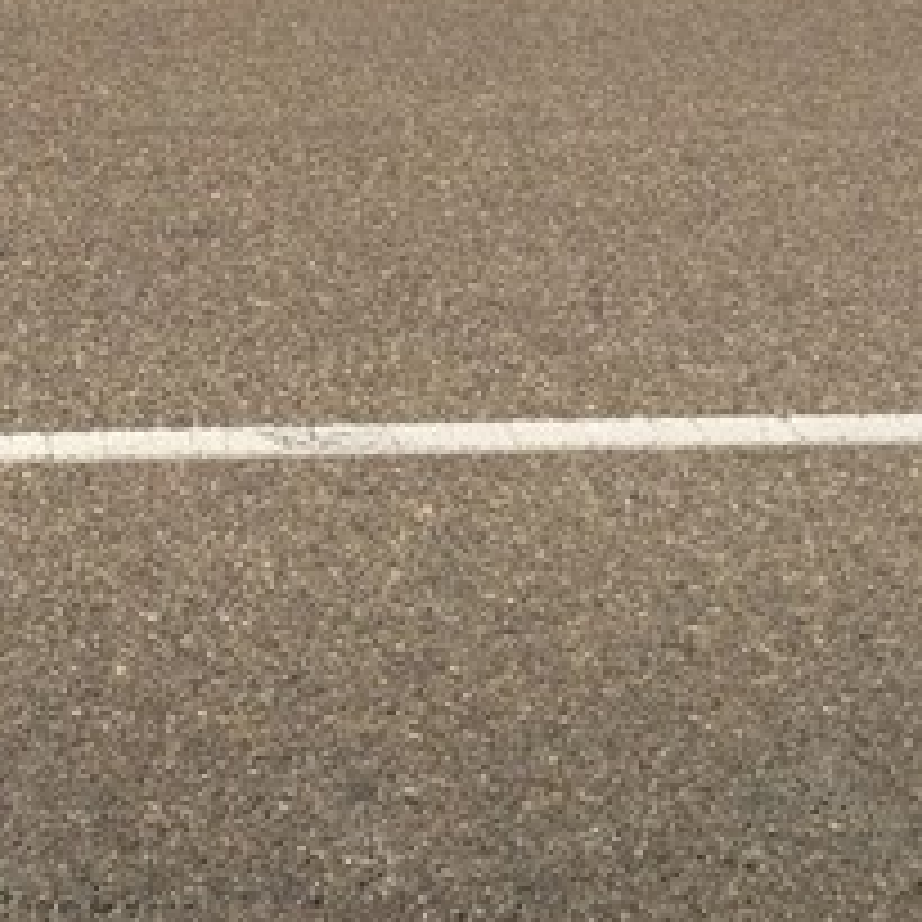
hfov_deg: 21.0
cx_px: 9
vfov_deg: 20.3
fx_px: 2411
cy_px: -175
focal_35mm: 80
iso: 32
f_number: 2.2
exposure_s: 1/2475
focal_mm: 4.15
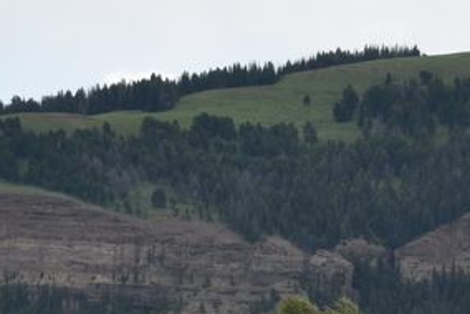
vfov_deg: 4.3
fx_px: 4117
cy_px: 488
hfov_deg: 6.5
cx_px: 394
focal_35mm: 315
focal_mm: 70
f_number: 7.1
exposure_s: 1/200
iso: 100
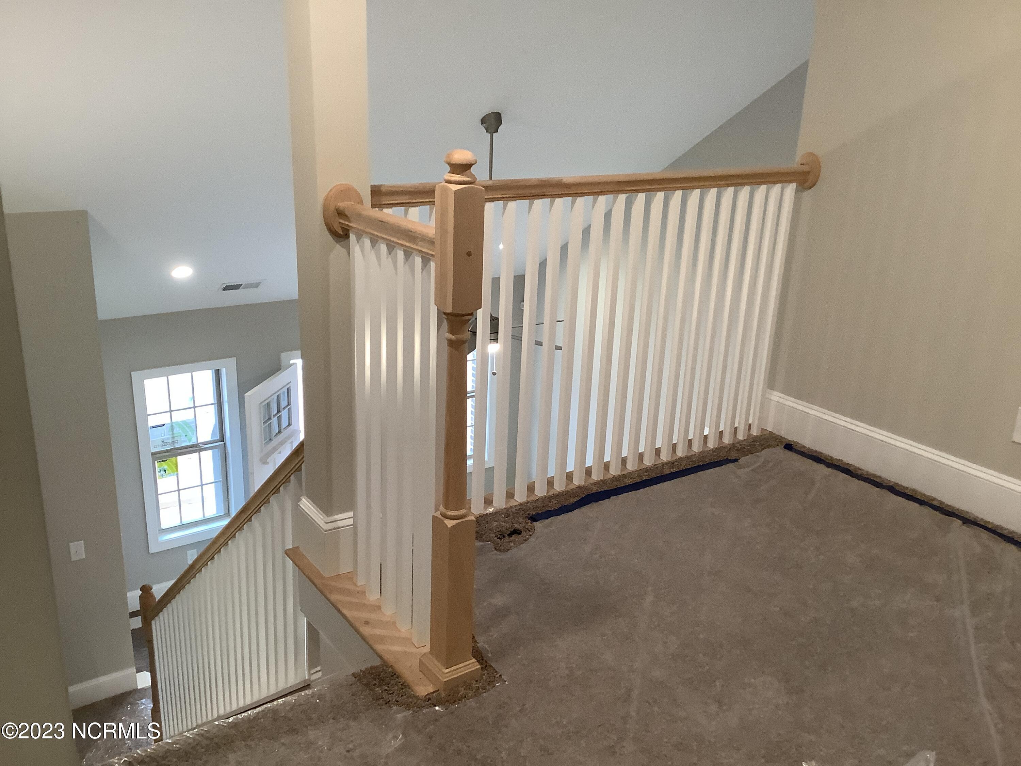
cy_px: 383
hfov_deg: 58.4
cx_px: 510
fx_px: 914
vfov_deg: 45.4
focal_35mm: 31
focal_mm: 3.3
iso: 200
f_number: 2.4
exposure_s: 1/60
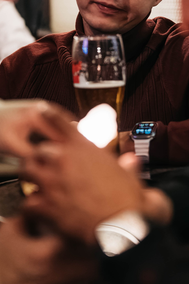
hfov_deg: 10.2
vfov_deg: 15.1
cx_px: 75
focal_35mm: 135
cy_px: 67
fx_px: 1063
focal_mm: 50
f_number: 2
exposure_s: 1/200
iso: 5000
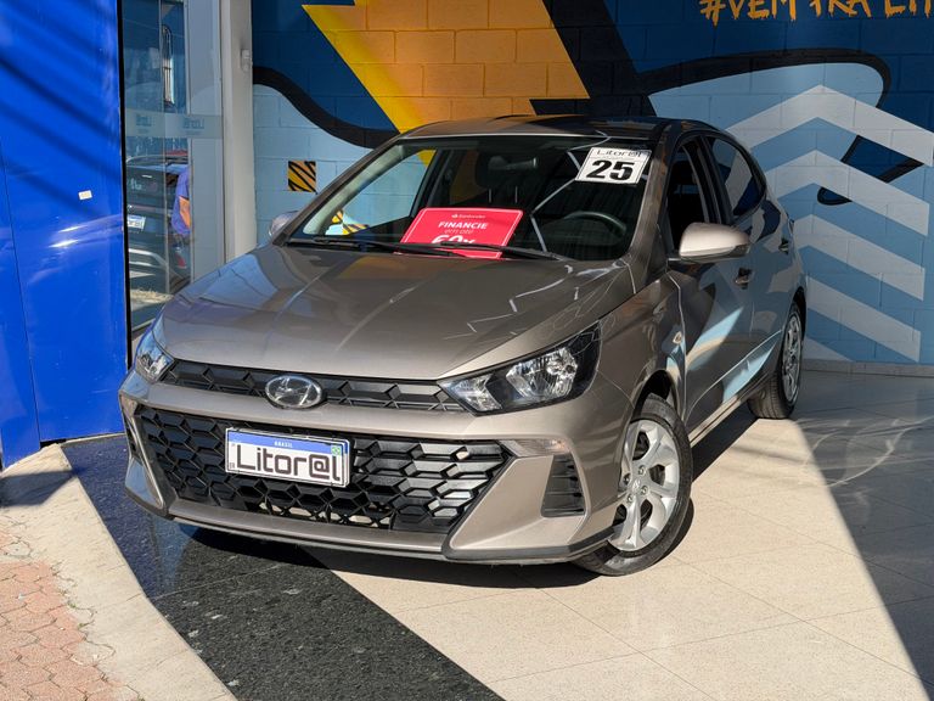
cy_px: 350
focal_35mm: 48
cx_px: 467
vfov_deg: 30.3
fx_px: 1295
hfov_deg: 39.7
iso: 80
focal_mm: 6.76
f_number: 1.78
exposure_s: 1/3378
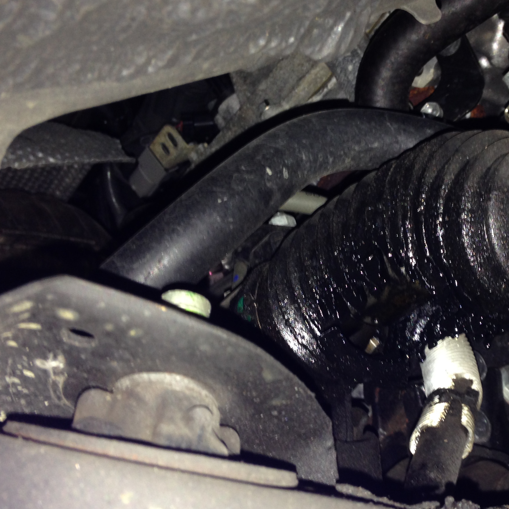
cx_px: 377
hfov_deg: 31.1
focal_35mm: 54
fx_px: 898
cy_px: 299
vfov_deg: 31.6
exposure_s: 1/16
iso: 64
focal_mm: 4.12
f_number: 2.4
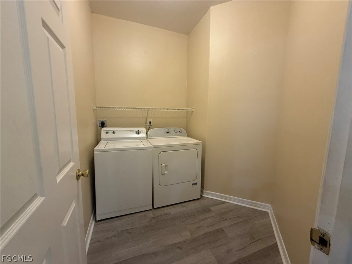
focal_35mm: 14
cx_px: 176
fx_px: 142
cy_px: 132
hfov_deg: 102.1
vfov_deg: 85.7
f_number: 2.2
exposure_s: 1/60
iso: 320
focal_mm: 2.22
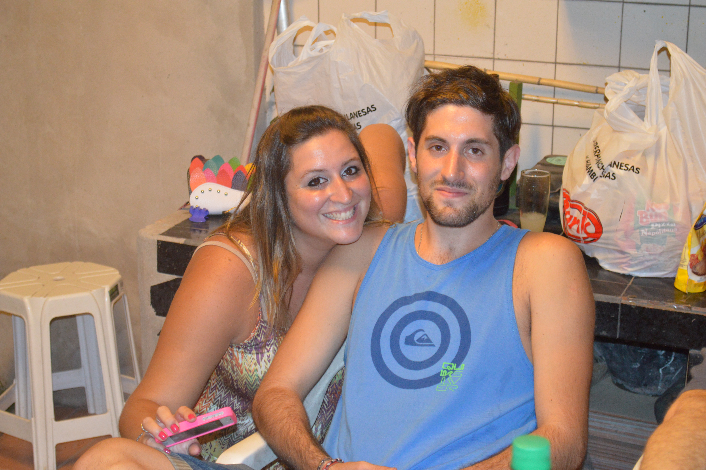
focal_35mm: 72
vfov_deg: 18.9
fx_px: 1411
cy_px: 235
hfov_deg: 28.1
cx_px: 353
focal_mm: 48
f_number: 5.3
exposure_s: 1/60
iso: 1800
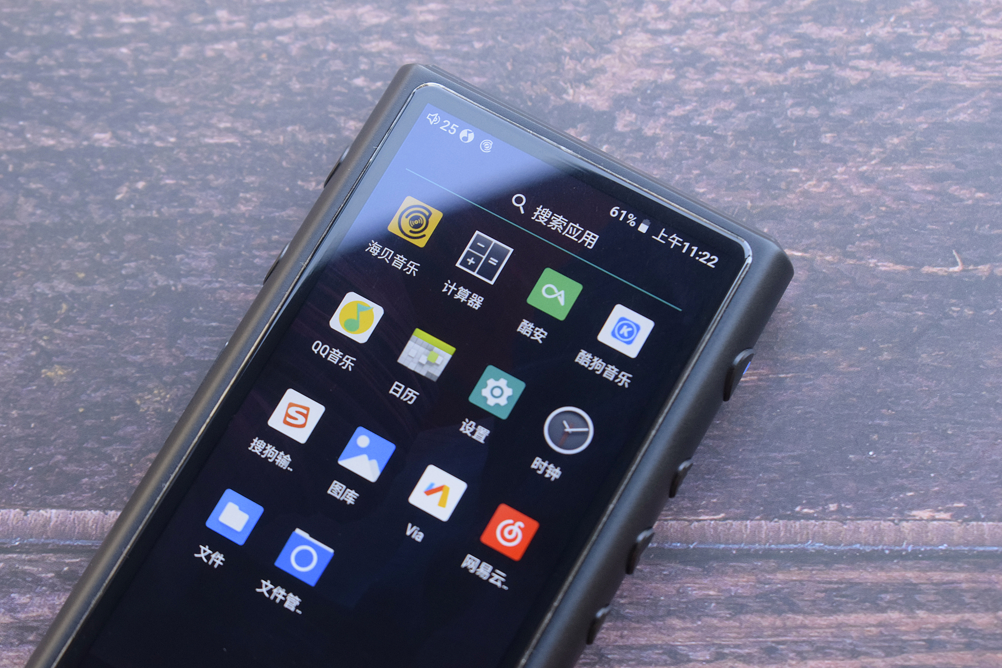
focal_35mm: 85
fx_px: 2352
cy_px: 330
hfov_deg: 24.1
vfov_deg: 16.2
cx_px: 494
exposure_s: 1/200
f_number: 7.1
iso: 1600
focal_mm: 55
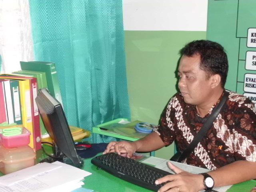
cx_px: 128
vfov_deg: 30.9
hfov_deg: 40.4
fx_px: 348
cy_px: 96
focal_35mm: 47
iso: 400
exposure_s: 1/60
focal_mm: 8.4
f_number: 3.3
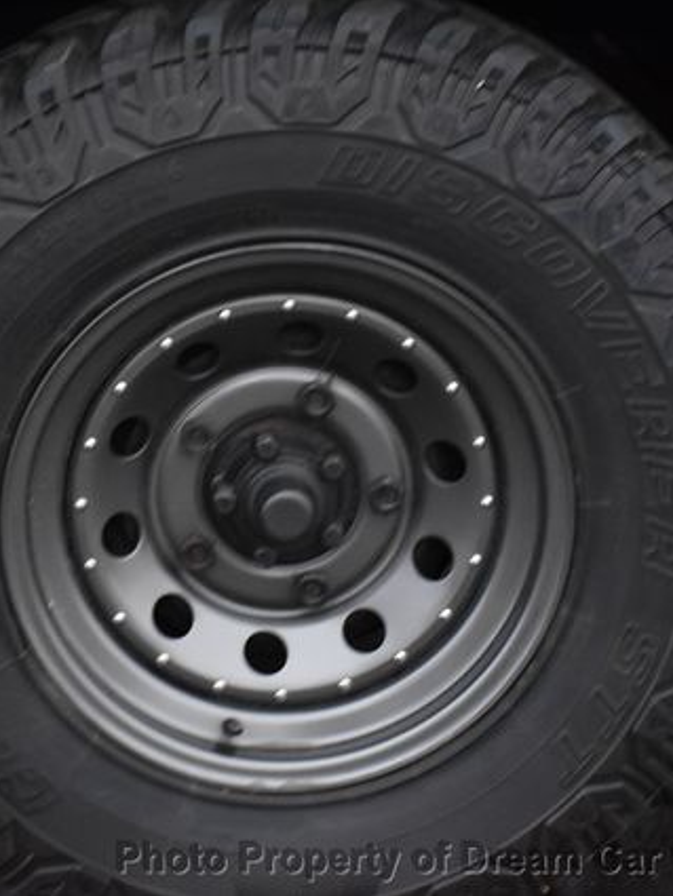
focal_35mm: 113
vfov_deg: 17.4
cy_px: 447
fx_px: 2928
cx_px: 287
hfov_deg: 13.1
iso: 1400
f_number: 4.8
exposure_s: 1/60
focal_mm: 52
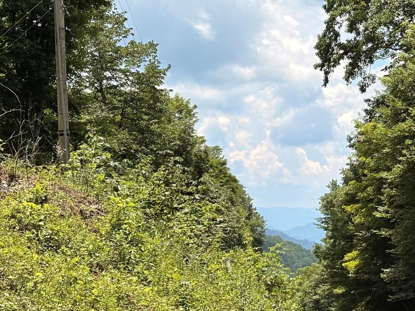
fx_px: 1103
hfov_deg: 20.9
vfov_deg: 16.0
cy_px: 225
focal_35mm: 92
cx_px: 362
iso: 32
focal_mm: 5.96
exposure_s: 1/3279
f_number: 1.6
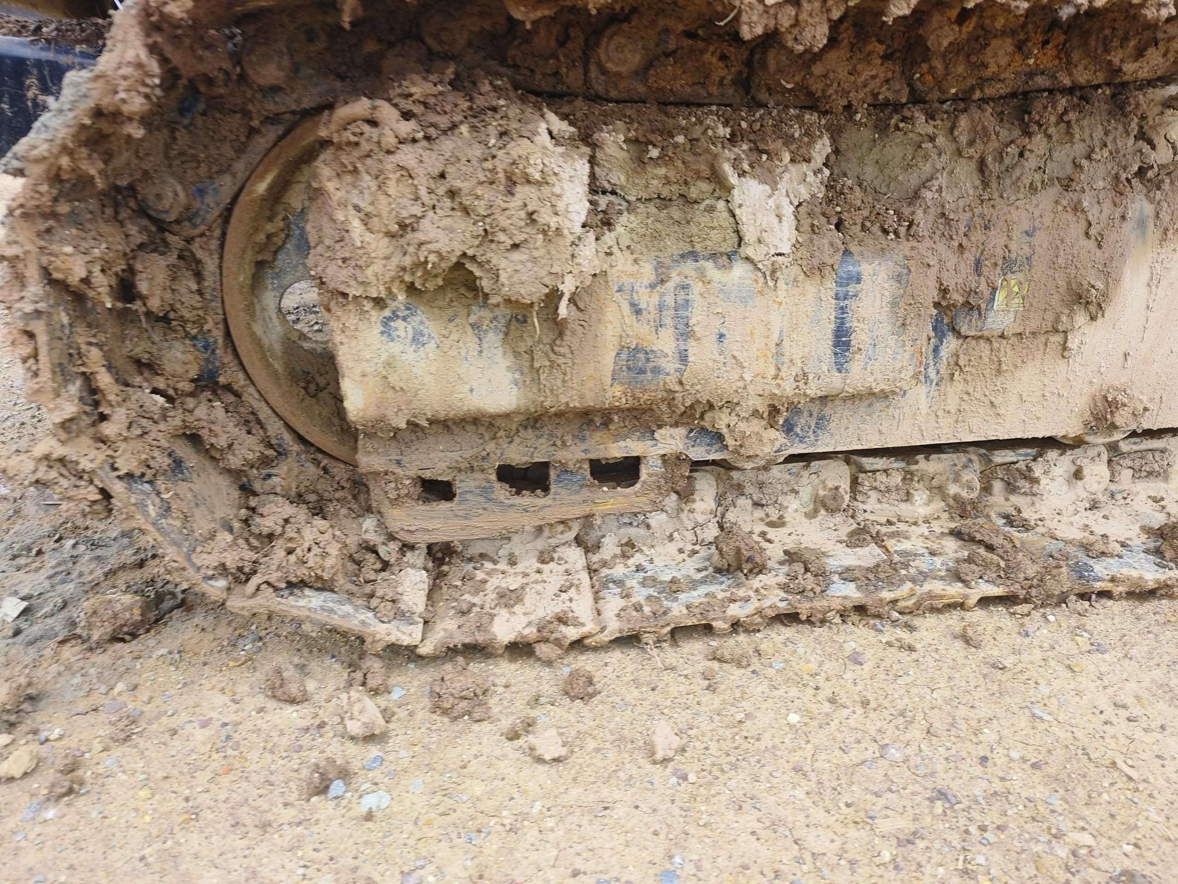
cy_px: 442
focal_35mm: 23
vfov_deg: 58.9
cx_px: 589
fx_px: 783
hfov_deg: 73.9
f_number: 1.75
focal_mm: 5.5
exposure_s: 1/128
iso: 72
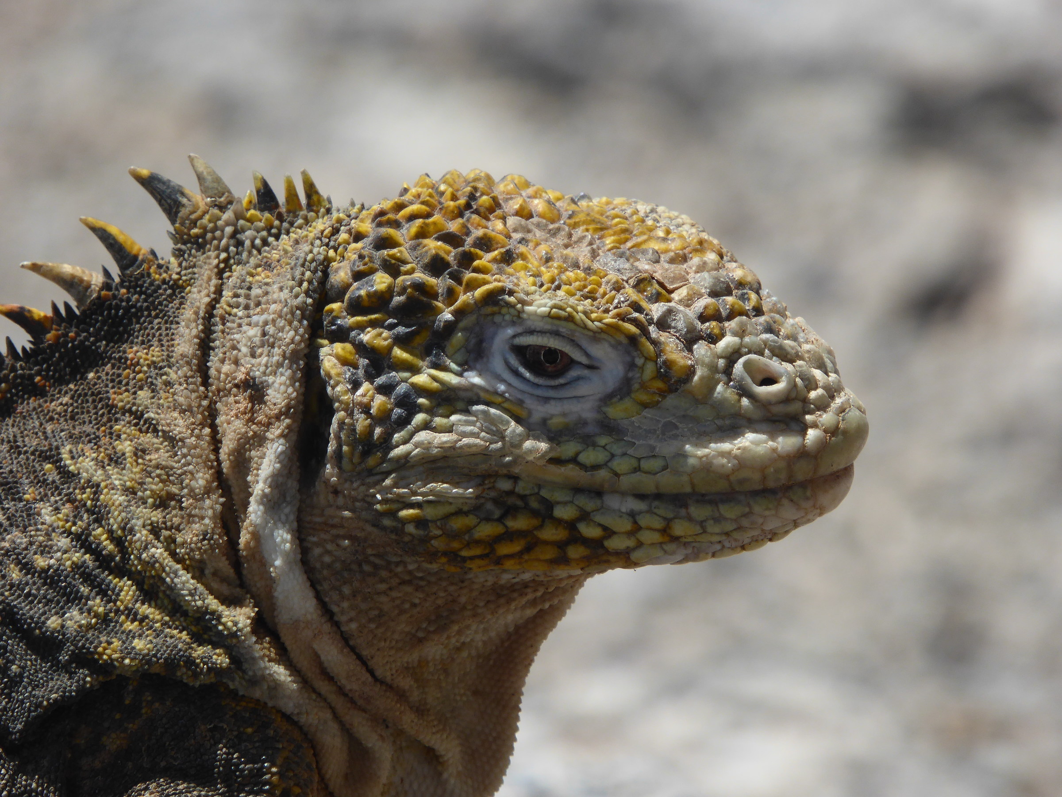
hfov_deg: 2.6
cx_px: 531
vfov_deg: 2.0
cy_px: 398
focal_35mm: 753
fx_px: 23102
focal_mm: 121.5
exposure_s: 1/400
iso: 100
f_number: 6.3
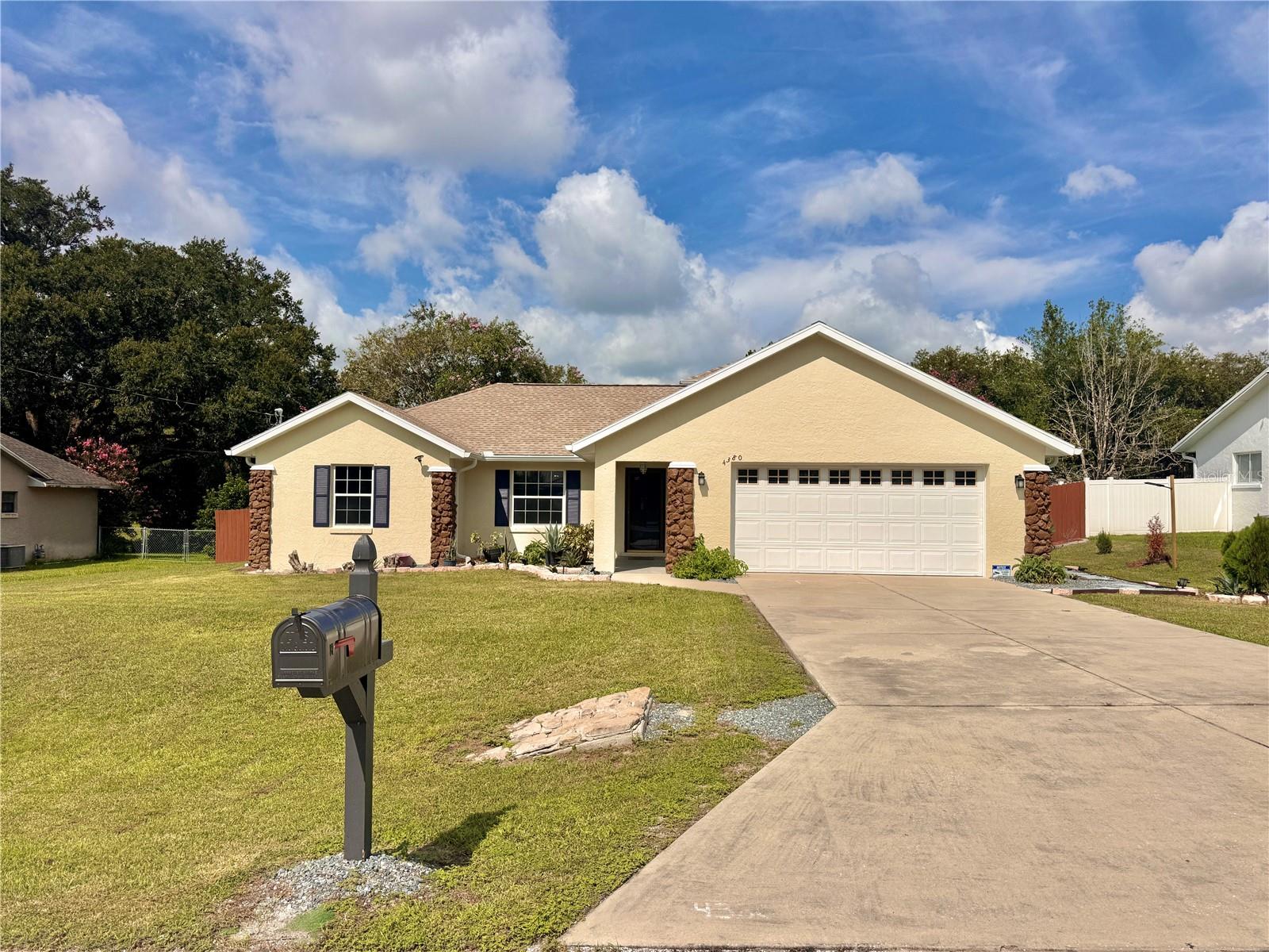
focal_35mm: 24
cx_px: 634
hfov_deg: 71.6
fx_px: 880
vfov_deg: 56.8
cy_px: 476
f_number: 1.78
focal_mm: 6.76
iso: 64
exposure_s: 1/12346
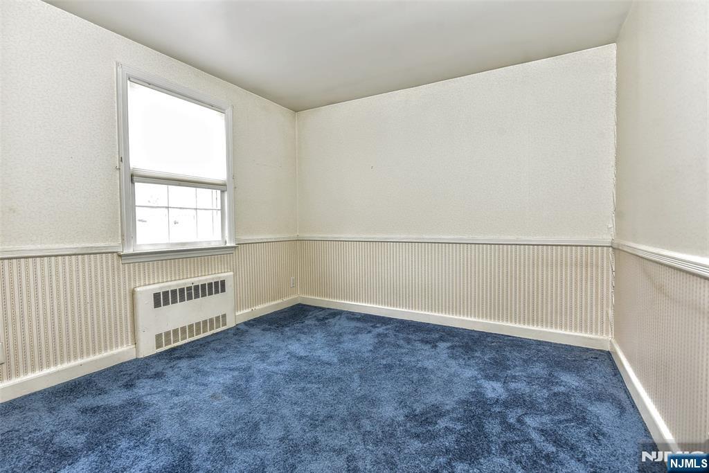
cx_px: 354
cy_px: 236
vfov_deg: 73.8
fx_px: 315
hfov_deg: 96.7
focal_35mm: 16
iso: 1000
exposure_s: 1/40
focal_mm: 16
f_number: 6.3
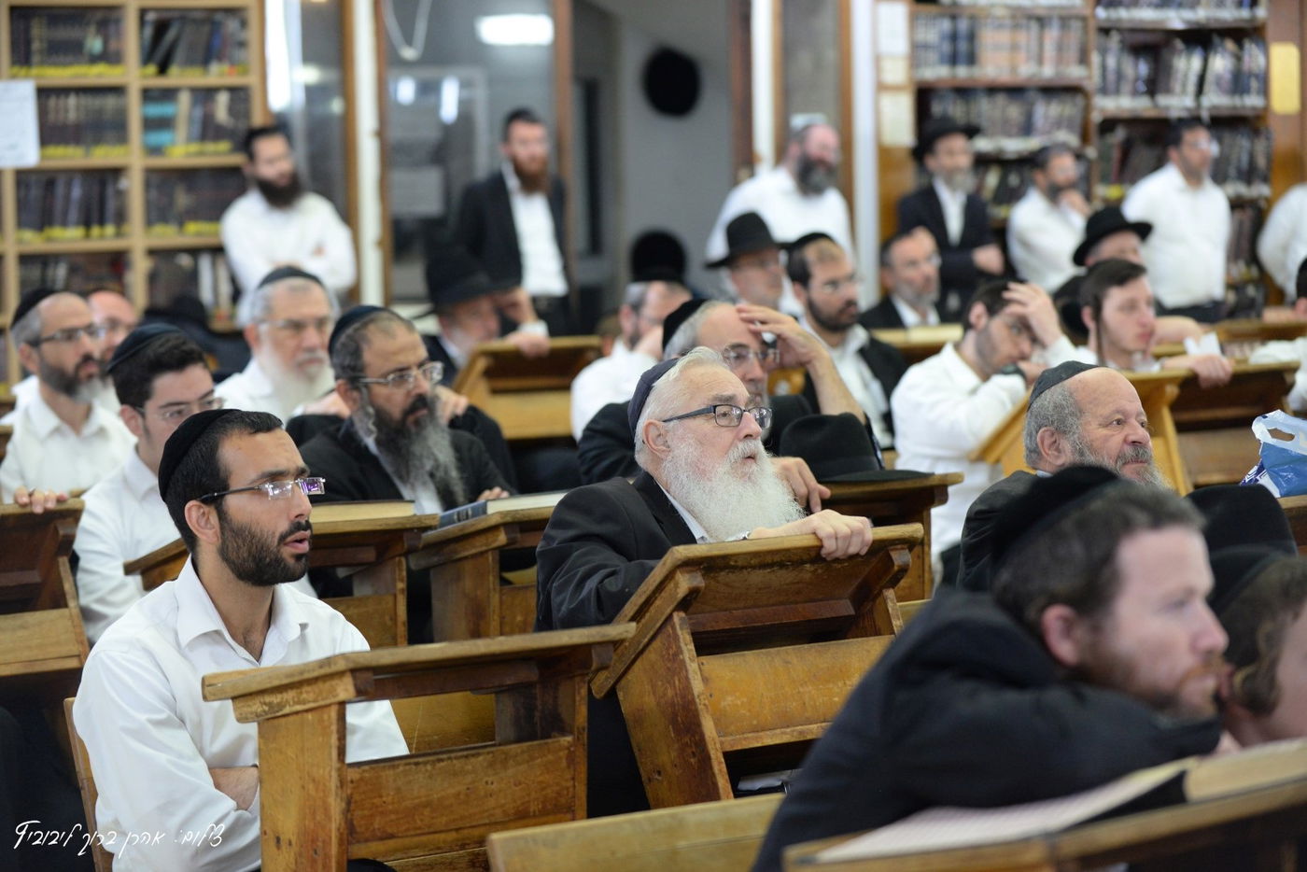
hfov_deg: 21.5
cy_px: 436
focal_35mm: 95
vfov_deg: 14.4
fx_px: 3450
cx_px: 654
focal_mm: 95
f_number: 3.2
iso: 2000
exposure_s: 1/160
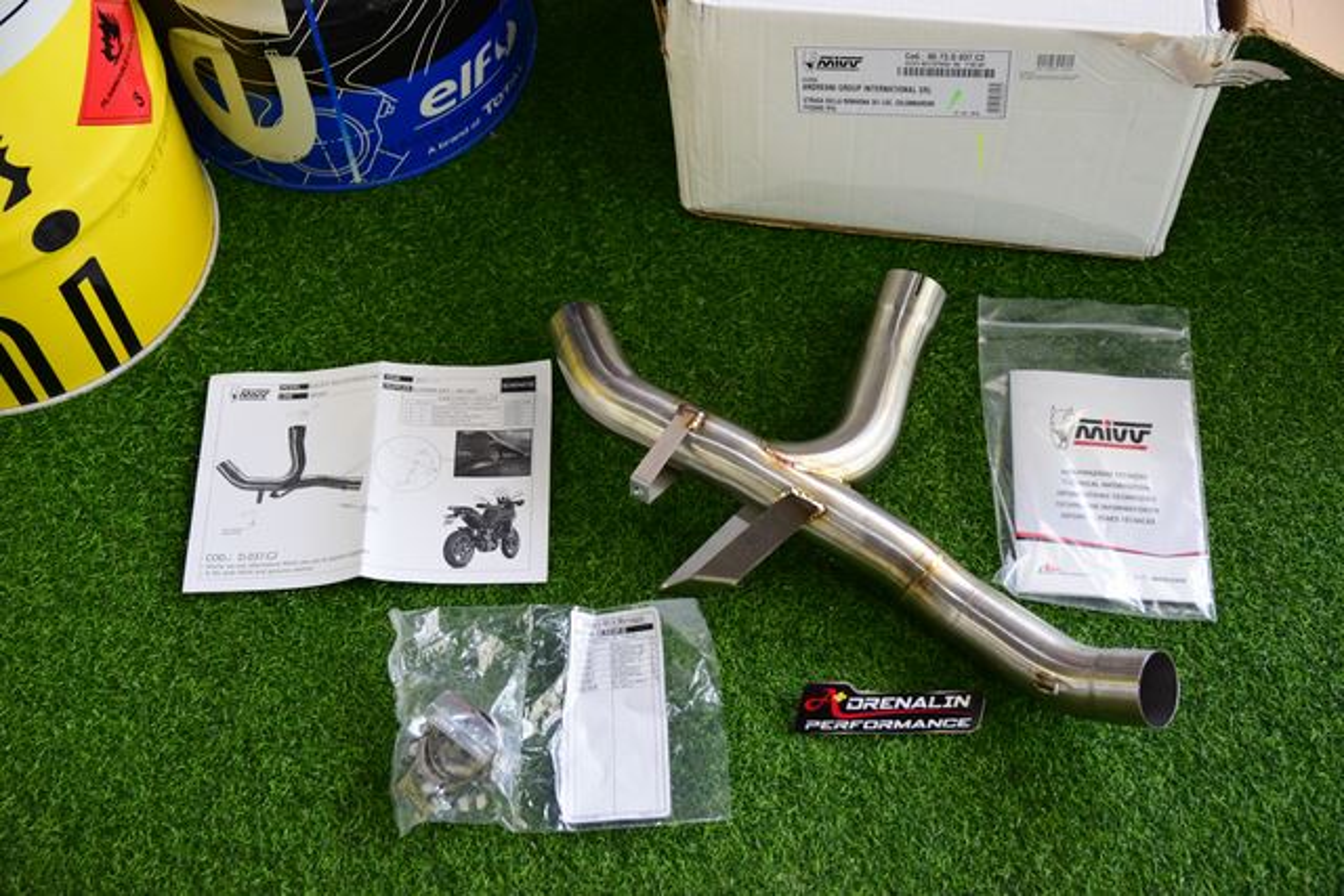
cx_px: 672
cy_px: 448
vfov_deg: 29.0
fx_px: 1736
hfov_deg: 42.3
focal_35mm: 46
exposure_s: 1/160
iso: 2000
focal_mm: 31
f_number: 3.5
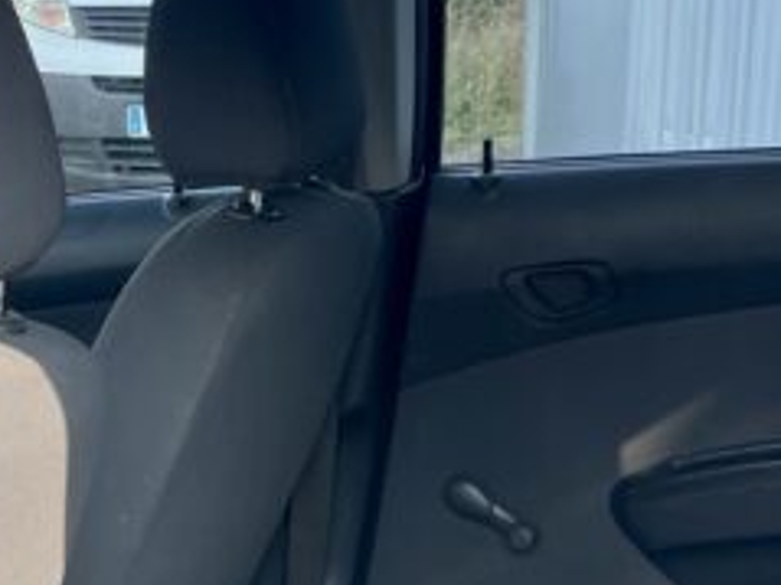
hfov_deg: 22.4
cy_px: 745
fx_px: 1962
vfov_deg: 16.1
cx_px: 274
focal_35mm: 87
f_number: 1.6
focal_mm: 4.2
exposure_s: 1/509
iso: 32
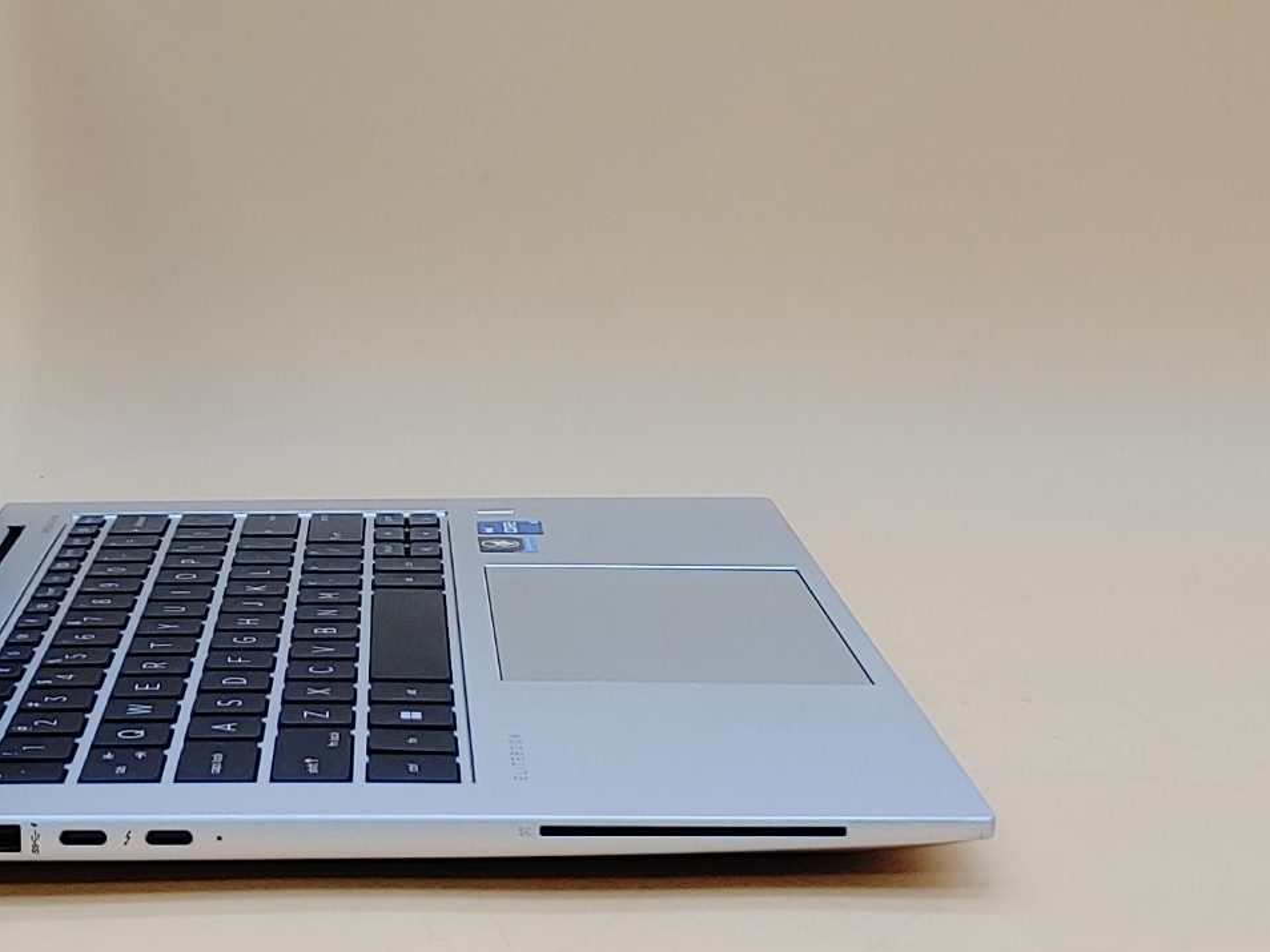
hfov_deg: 26.1
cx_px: 339
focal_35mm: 74
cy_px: 270
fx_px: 2714
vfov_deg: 19.8
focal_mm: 4.36
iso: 50
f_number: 1.8
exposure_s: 1/120
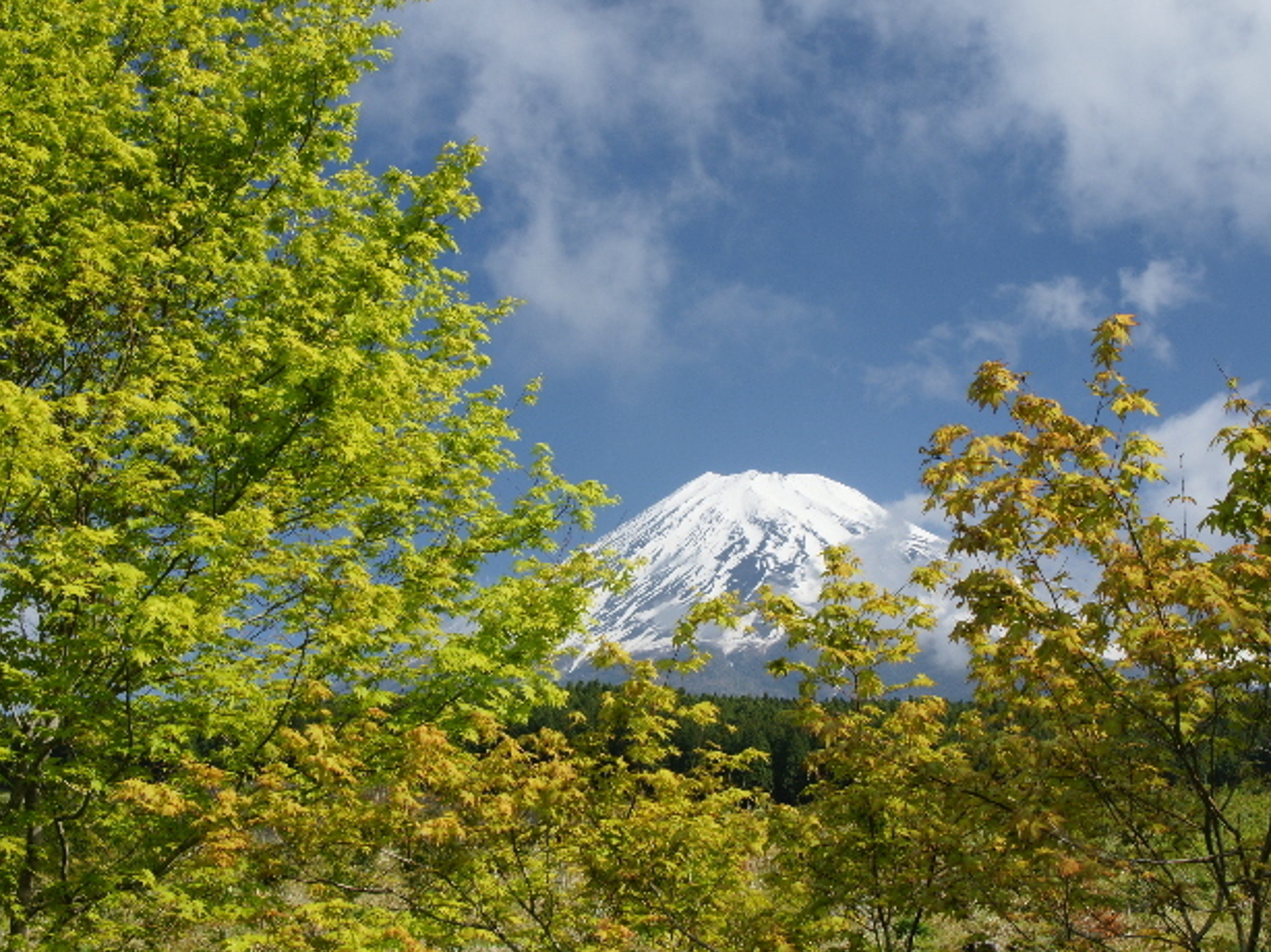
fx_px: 2112
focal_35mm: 58
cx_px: 652
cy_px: 476
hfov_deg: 33.5
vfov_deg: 25.4
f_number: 22
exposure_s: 1/13
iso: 100
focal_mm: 35
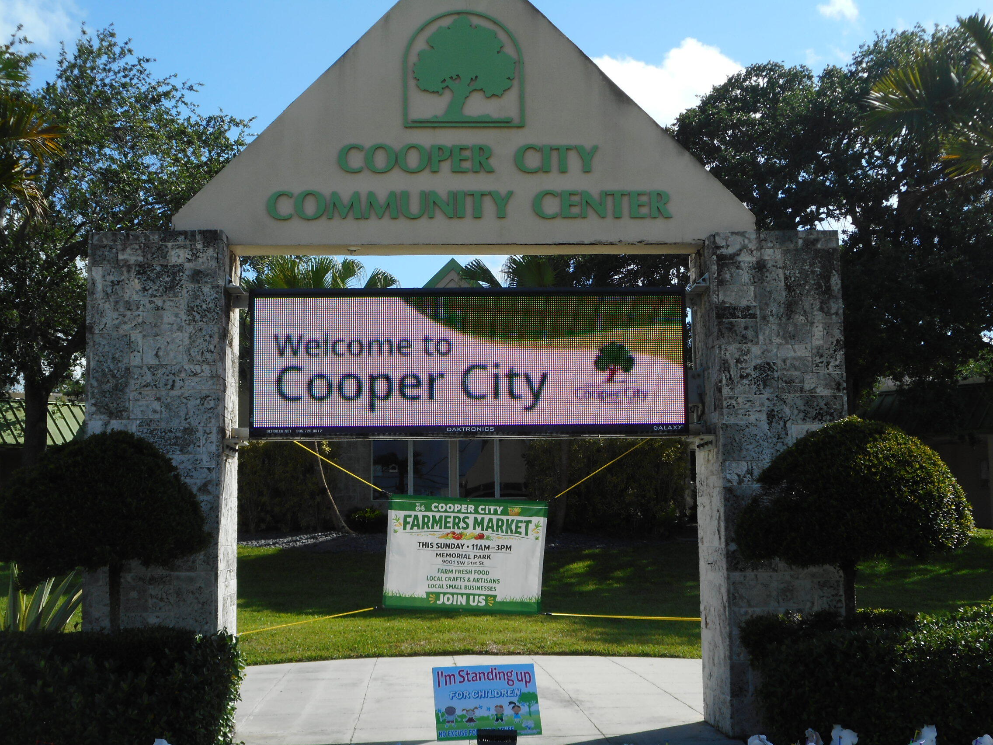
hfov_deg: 37.5
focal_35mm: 51
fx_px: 1463
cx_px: 496
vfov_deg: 28.6
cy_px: 372
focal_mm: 9.1
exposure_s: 1/400
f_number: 4.9
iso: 80
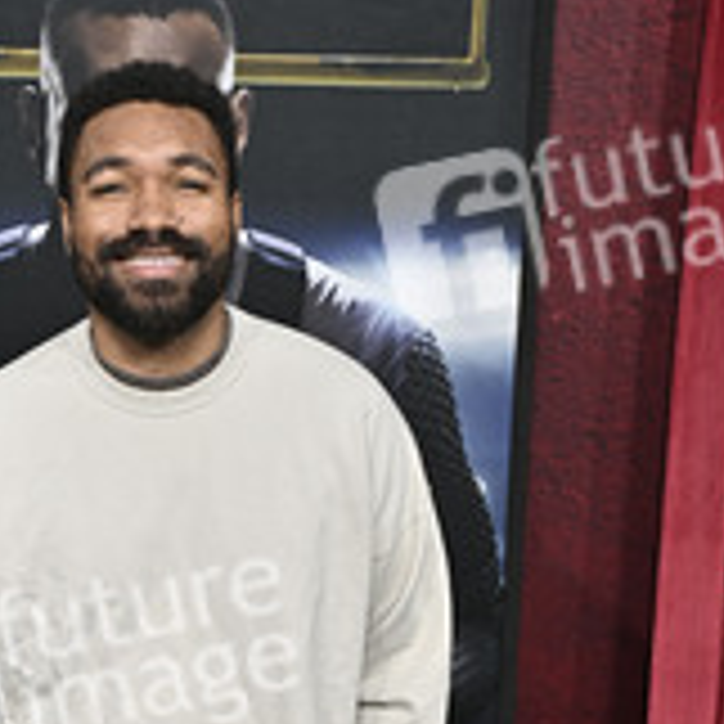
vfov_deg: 21.5
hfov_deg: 23.2
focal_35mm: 74
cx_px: 198
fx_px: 1751
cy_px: 890
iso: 320
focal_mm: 35
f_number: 6.3
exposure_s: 1/400
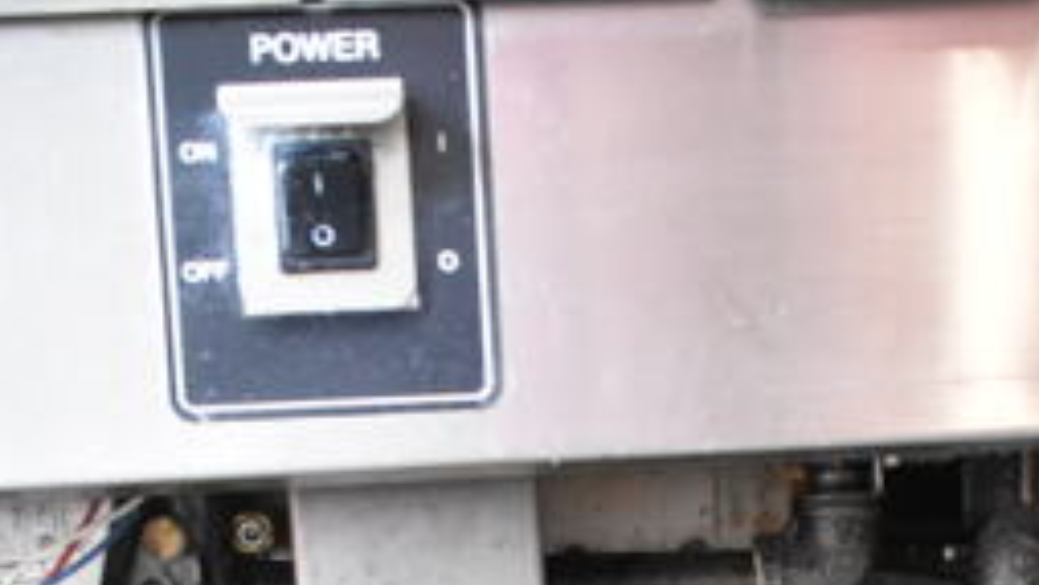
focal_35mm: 68
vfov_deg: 16.5
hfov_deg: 30.9
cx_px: 638
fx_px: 1874
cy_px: 822
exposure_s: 1/125
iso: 3600
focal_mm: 18
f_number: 3.5
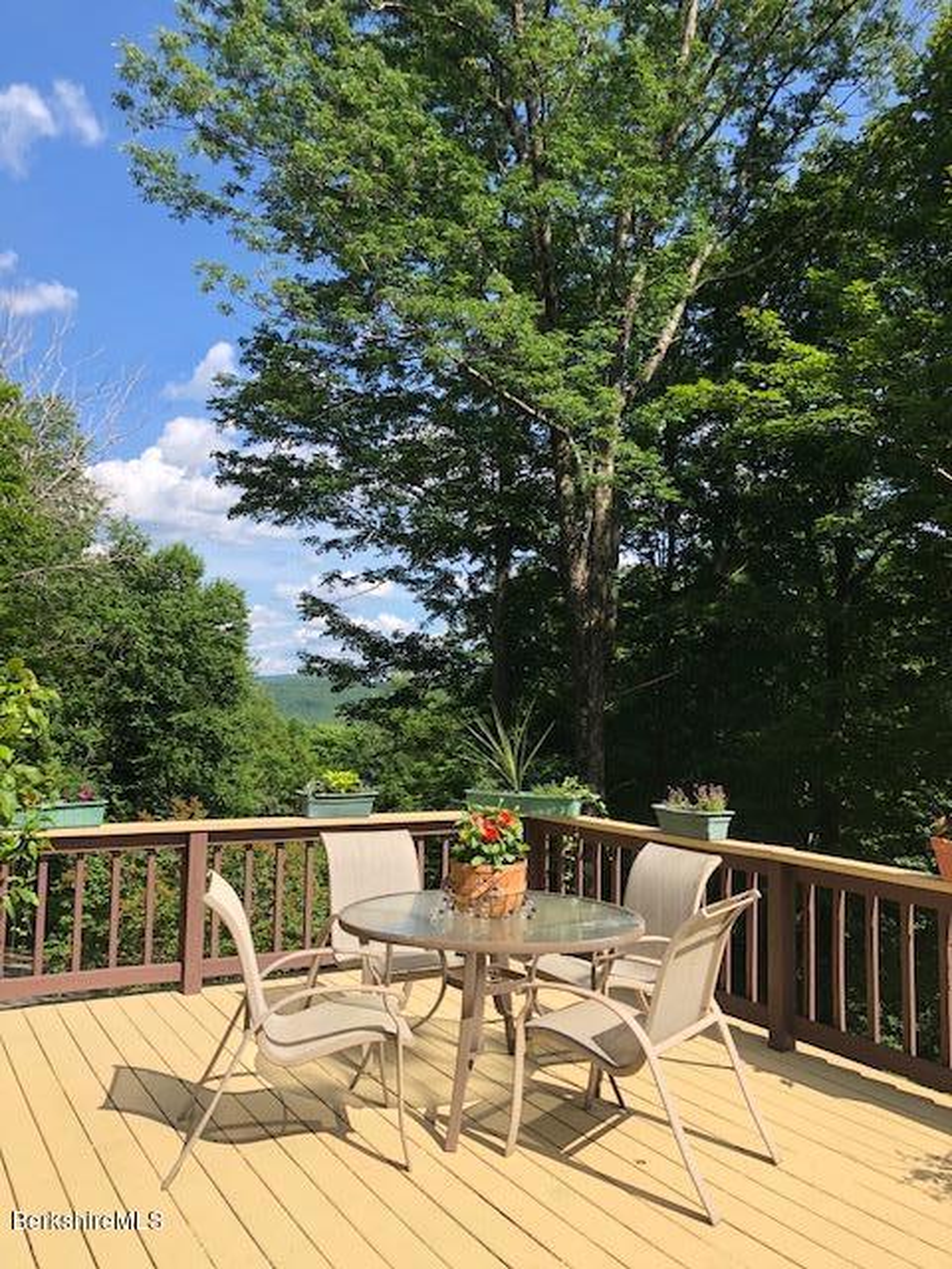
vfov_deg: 63.4
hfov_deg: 49.7
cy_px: 634
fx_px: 1027
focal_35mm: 28
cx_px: 476
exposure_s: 1/1297
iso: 20
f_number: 1.8
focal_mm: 3.99
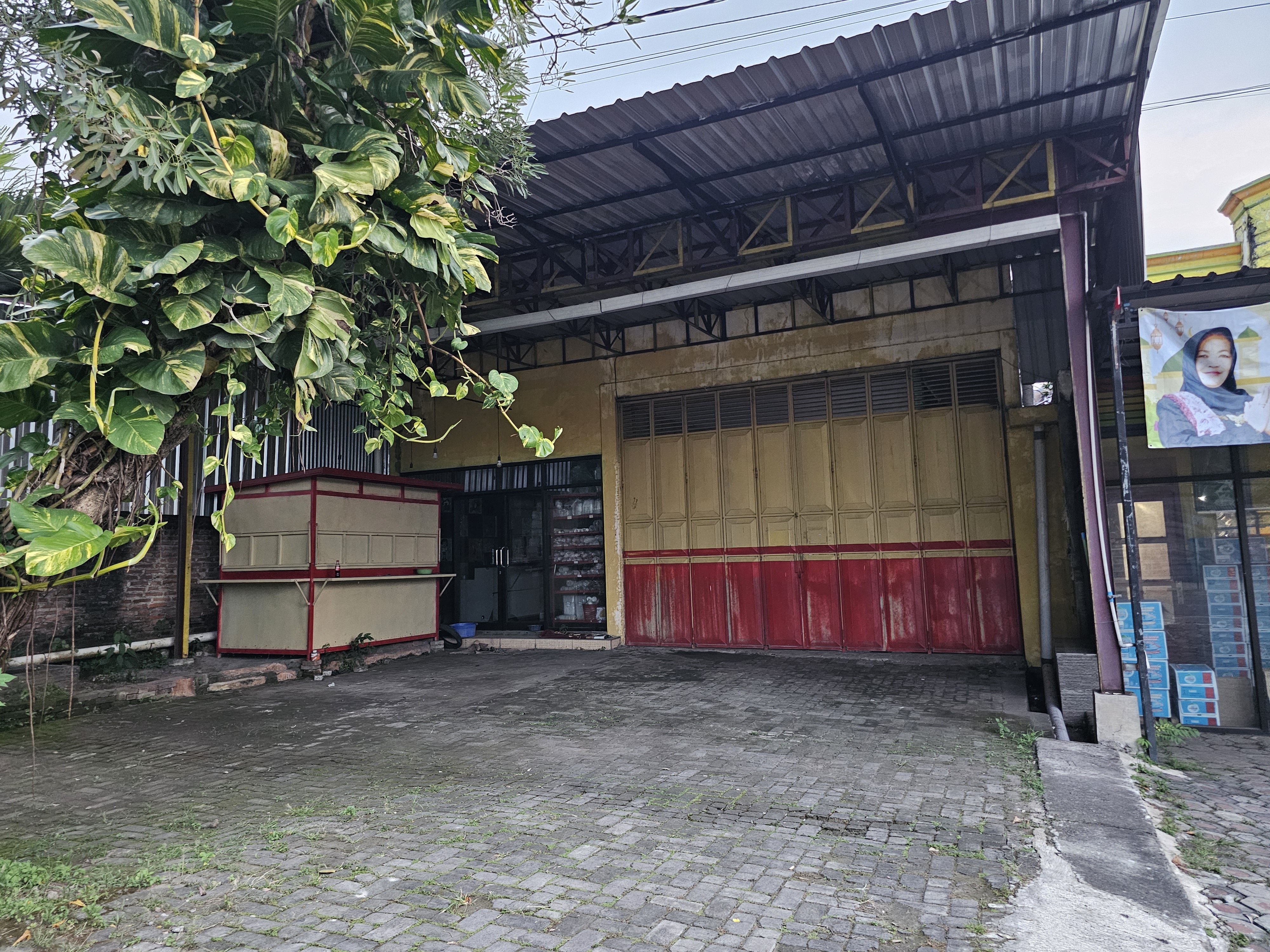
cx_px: 635
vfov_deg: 58.9
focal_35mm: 23
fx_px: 844
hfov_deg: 73.9
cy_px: 476
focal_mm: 6.3
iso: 800
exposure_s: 1/25
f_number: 1.7
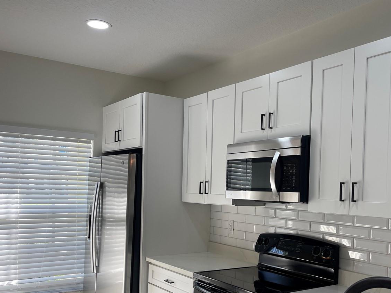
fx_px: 418
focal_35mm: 37
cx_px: 238
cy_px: 192
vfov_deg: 38.3
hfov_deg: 49.8
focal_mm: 5.1
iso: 40
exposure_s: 1/179
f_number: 1.6
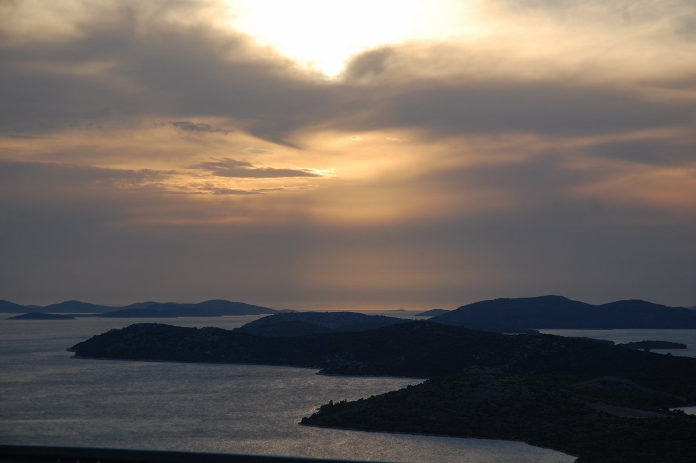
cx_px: 348
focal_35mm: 105
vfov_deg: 13.0
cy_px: 232
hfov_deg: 19.5
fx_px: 2028
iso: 200
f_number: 6.3
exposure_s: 1/640
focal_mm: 70
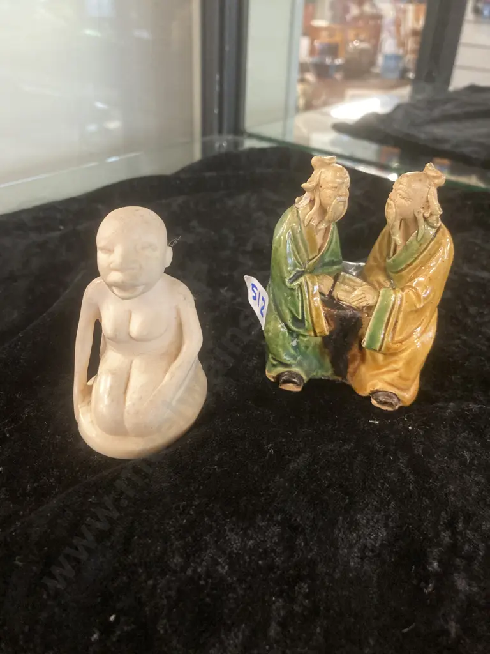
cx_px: 245
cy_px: 327
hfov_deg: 49.7
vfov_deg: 63.4
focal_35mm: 28
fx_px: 528
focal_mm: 3.99
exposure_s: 1/50
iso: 125
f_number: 1.8
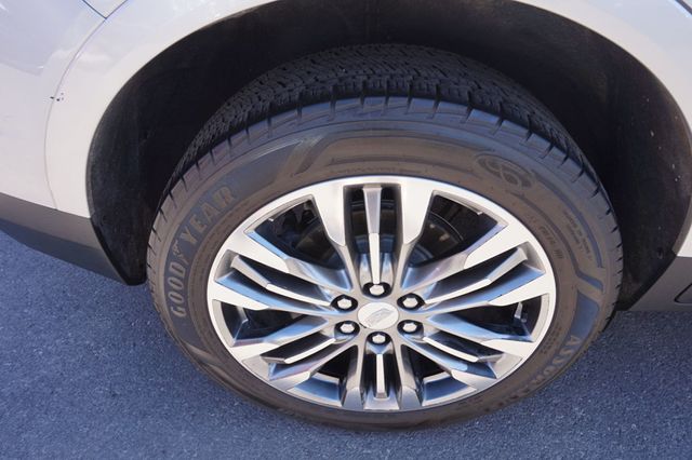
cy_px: 230
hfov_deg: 73.8
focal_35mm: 24
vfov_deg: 53.1
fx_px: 461
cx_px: 346
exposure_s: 1/80
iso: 100
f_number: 5.6
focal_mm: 16
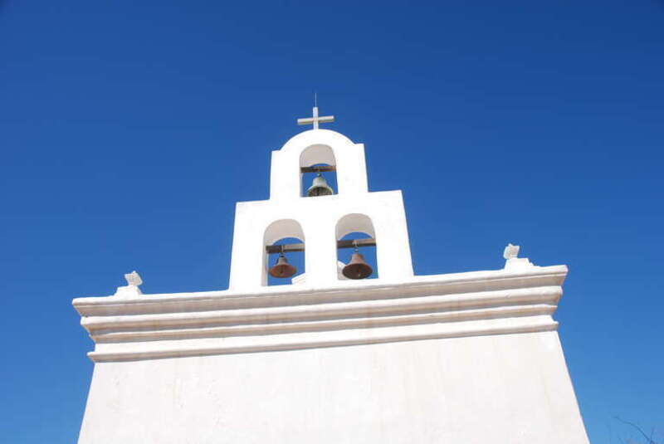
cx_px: 332
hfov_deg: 61.9
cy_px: 222
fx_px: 554
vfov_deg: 43.7
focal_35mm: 30
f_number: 8
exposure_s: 1/250
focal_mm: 20
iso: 100
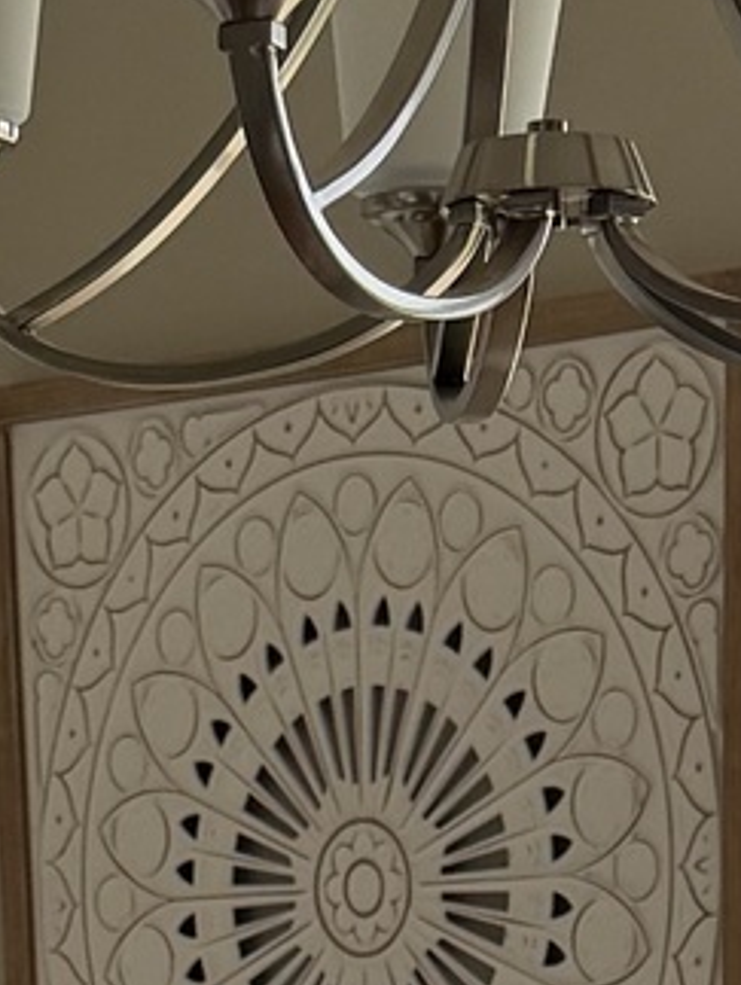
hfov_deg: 8.7
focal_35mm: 171
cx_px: 360
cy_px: 2324
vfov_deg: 10.1
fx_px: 4871
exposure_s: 1/176
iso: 64
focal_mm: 6.76
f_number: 1.78
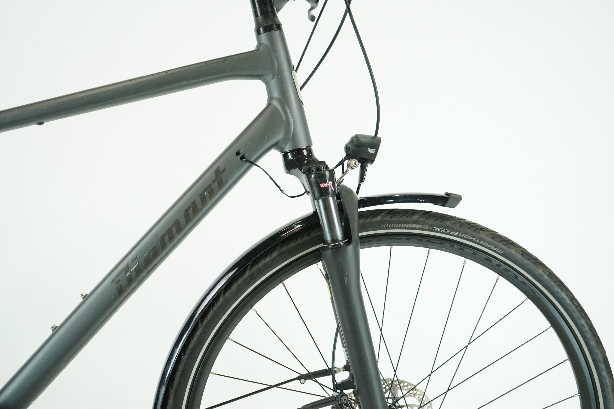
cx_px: 307
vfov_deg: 38.9
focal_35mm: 34
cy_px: 204
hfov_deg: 55.8
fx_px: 580
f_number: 5.6
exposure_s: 1/200
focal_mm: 34
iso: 2500
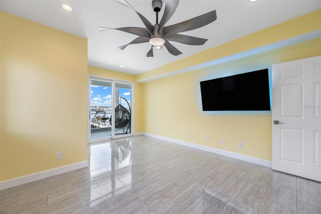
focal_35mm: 14
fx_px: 125
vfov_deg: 81.2
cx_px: 160
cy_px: 107
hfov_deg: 104.3
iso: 64
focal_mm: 14
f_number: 7.1
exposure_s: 1
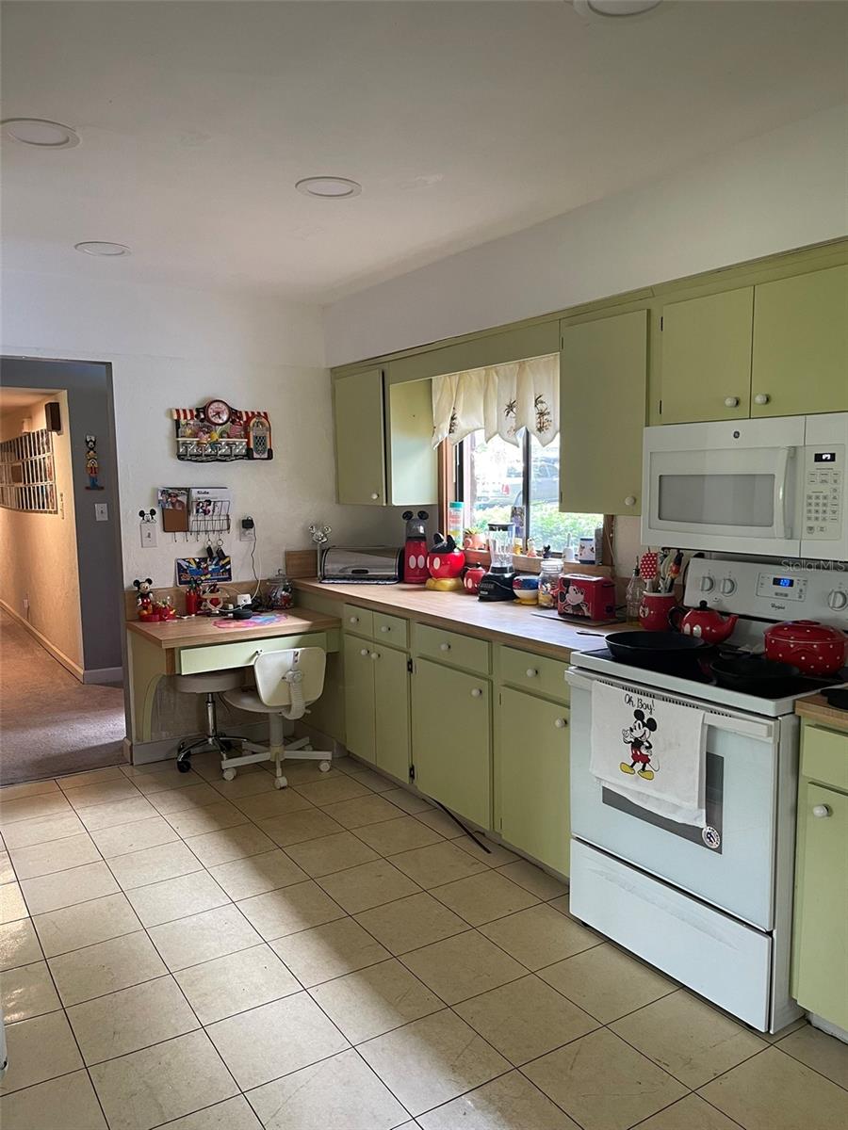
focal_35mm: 25
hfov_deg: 54.9
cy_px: 565
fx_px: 817
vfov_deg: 69.4
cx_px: 424
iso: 160
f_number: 1.6
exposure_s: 1/60
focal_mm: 5.1
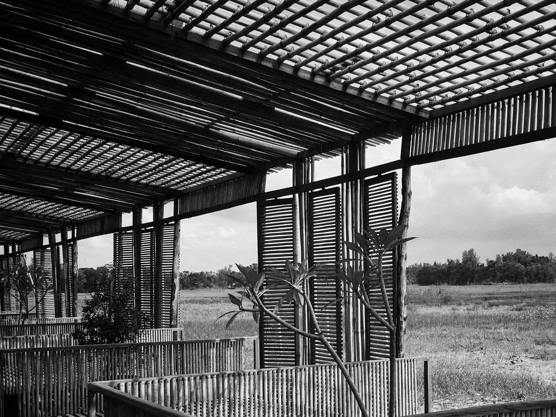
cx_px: 349
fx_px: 755
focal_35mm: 47
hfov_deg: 40.1
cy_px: 313
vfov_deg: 30.4
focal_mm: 4.15
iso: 25
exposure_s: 1/1054
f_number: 2.2
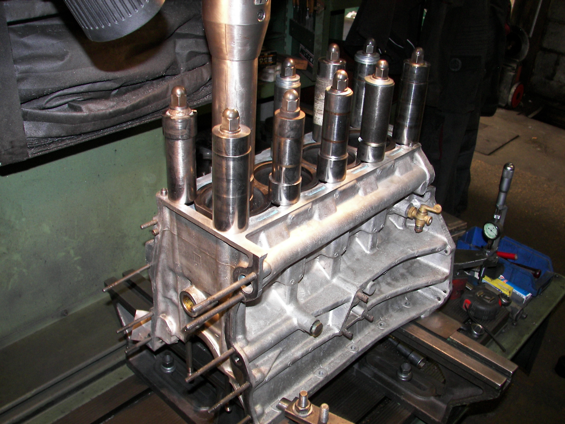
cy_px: 212
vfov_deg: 39.7
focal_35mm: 36
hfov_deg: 51.4
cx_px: 282
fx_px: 588
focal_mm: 6
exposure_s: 1/30
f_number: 2.8
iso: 100
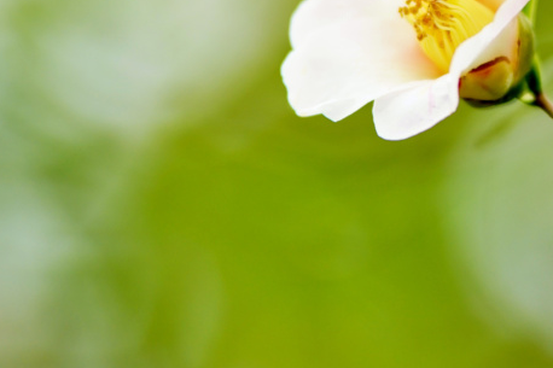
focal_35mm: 419
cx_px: 505
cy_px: 1
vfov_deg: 3.3
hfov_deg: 4.9
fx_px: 6434
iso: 400
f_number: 3.2
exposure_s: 1/250
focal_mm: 200
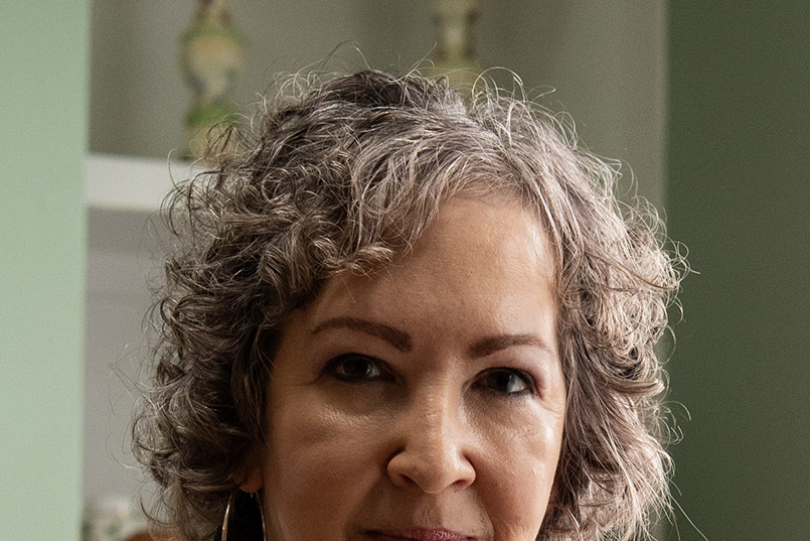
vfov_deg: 9.1
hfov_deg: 13.7
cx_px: 646
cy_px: 685
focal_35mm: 149
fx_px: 3353
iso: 800
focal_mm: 40
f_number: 3.5
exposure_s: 1/320
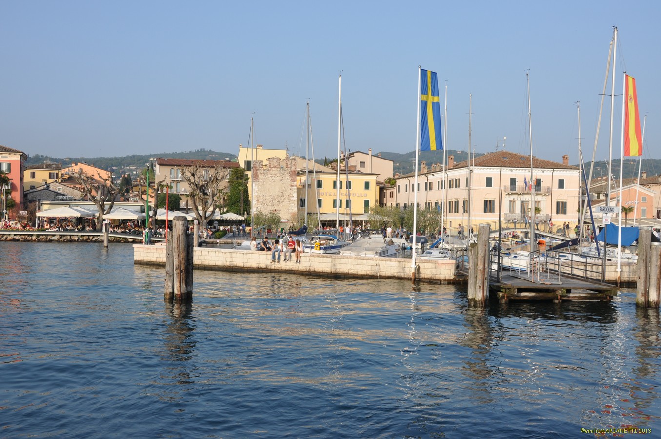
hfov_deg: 53.2
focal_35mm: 36
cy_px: 220
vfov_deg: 36.8
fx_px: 660
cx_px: 330
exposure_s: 1/350
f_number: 9.5
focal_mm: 24
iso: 200
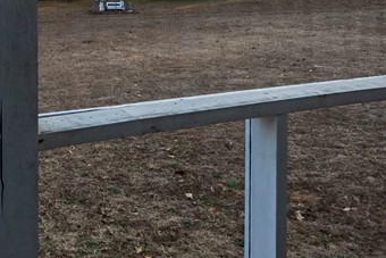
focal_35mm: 51
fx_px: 547
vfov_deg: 24.6
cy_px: -30
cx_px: 15
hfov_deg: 35.7
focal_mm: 16
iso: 800
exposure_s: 1/125
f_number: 8
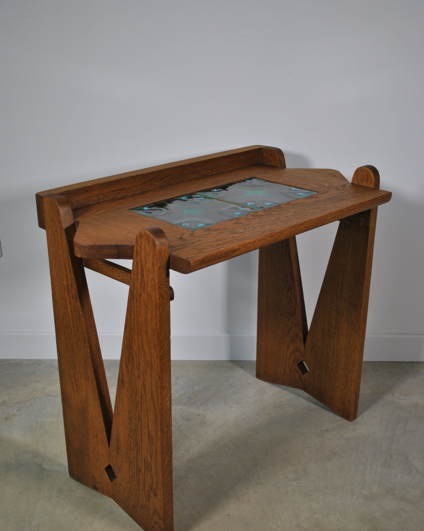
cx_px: 212
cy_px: 307
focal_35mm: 44
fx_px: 690
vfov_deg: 41.9
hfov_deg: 34.2
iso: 200
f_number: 4.2
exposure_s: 1/125
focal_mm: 26
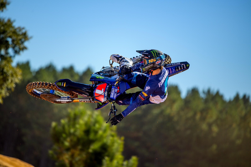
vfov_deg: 4.6
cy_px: 84
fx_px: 2092
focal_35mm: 300
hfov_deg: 6.9
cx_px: 126
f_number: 4
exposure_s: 1/1250
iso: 100
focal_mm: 300
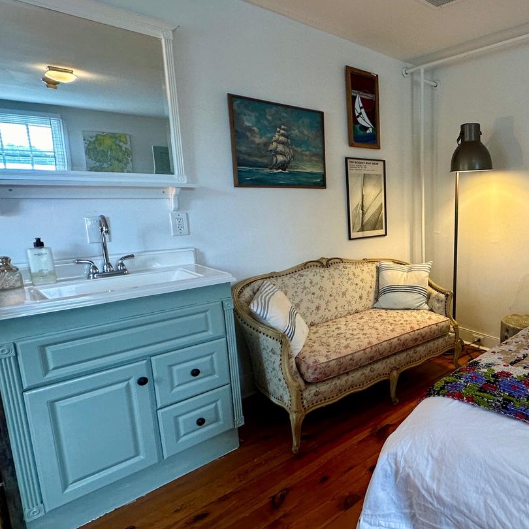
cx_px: 428
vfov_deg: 69.6
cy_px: 258
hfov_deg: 63.2
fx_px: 380
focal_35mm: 22
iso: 160
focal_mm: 2.22
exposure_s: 1/120
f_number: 2.2
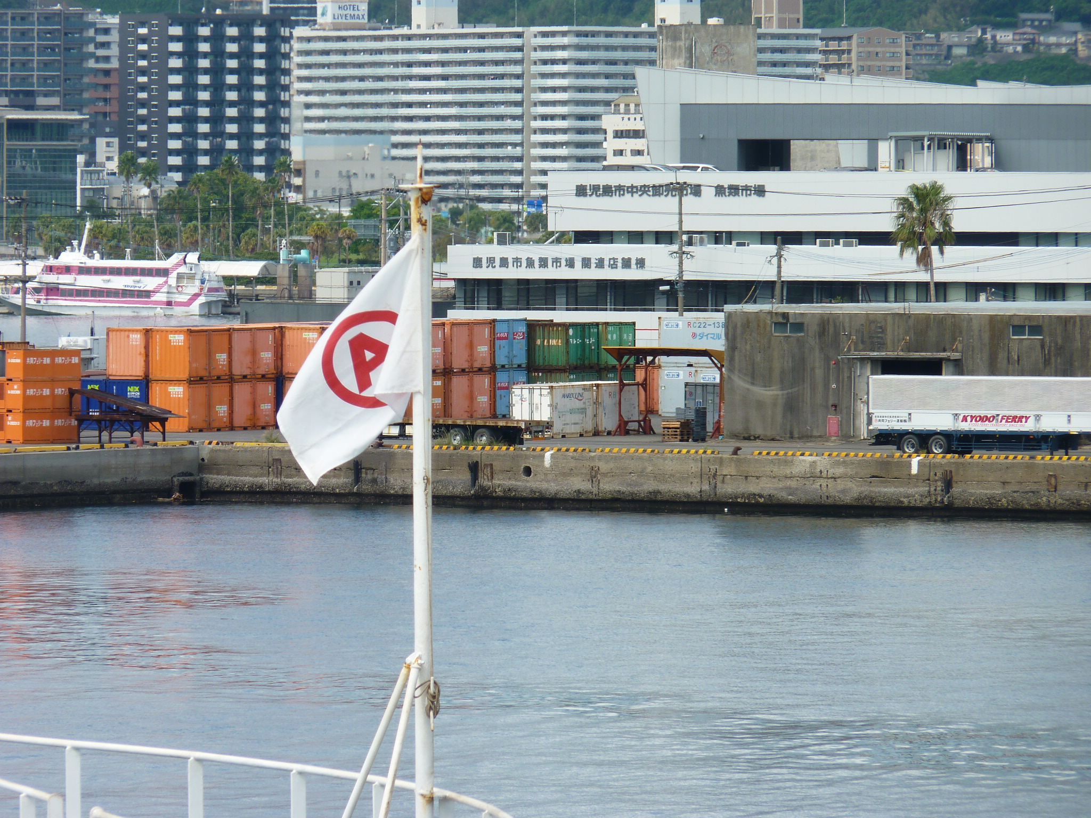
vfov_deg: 4.3
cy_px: 409
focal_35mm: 347
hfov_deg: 5.7
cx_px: 546
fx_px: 10936
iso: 80
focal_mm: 61.7
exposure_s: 1/400
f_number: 5.6
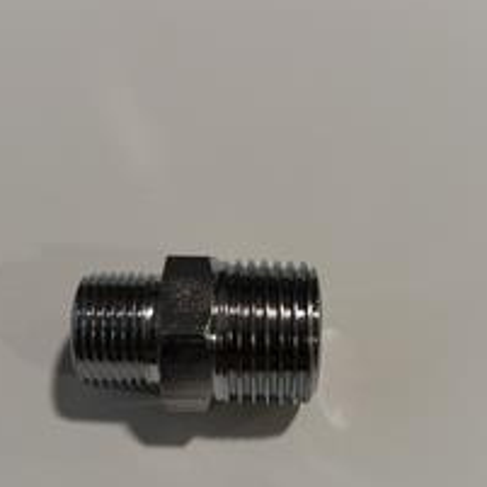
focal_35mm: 40
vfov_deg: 41.2
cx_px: 223
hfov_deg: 41.8
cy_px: 337
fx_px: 637
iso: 166
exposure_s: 1/33.3
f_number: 1.8
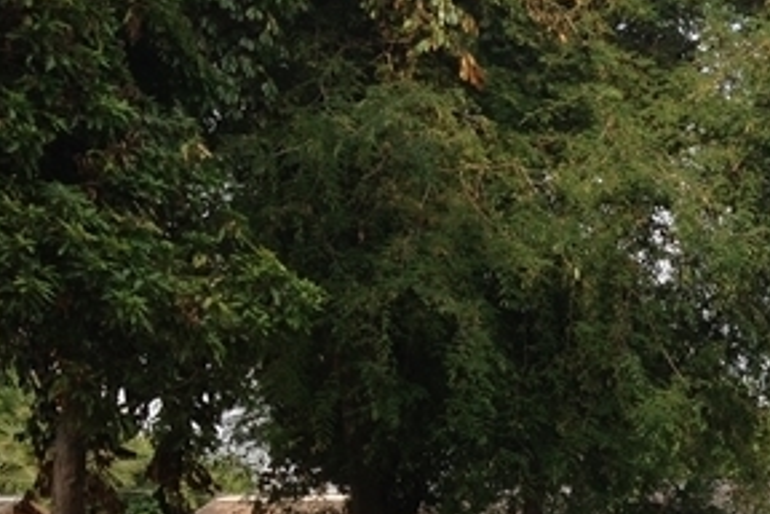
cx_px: 928
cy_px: 656
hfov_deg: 19.1
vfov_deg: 13.1
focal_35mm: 101
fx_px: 2160
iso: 50
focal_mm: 4.28
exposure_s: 1/460
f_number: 2.4
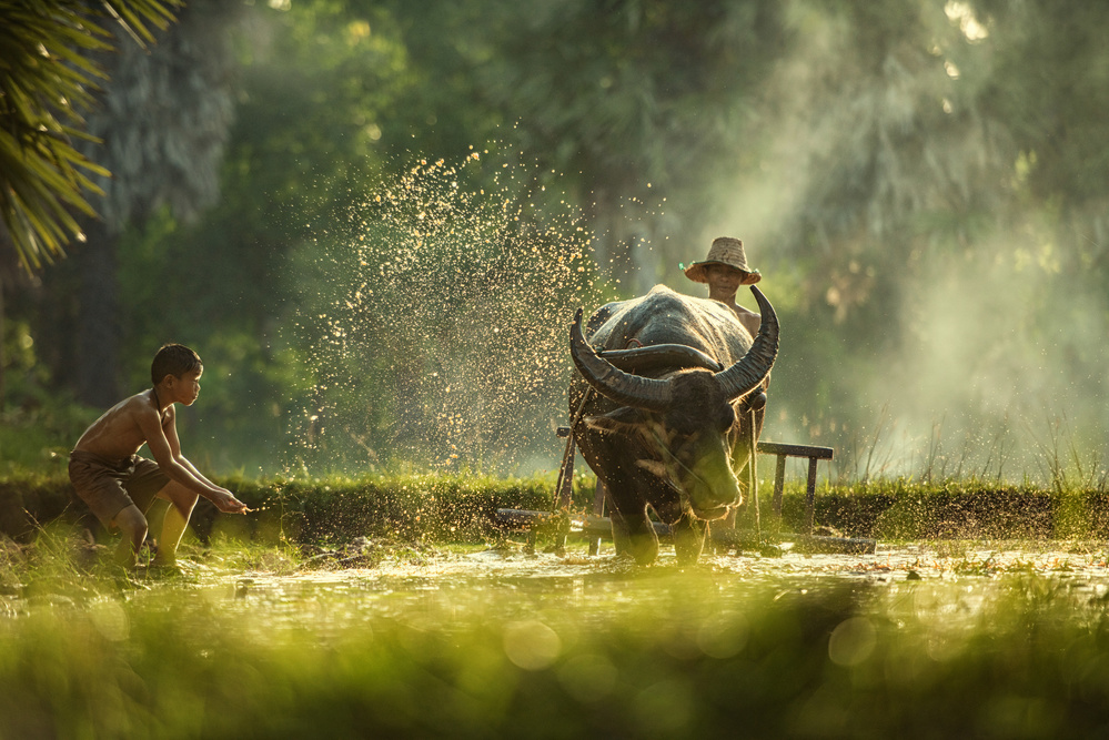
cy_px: 370
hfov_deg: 11.1
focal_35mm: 185
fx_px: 5701
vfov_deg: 7.4
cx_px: 554
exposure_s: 1/2500
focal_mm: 185
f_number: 2.8
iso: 200
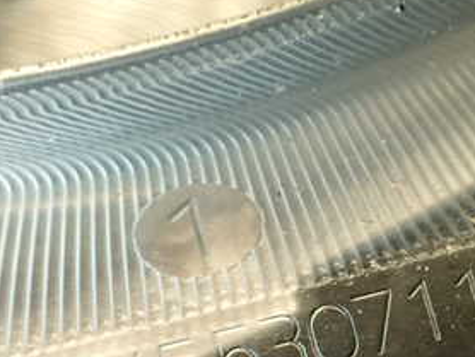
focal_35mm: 69
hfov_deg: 27.4
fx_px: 948
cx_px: 398
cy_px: 319
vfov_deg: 20.9
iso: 250
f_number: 2.4
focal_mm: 5.79
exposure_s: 1/30
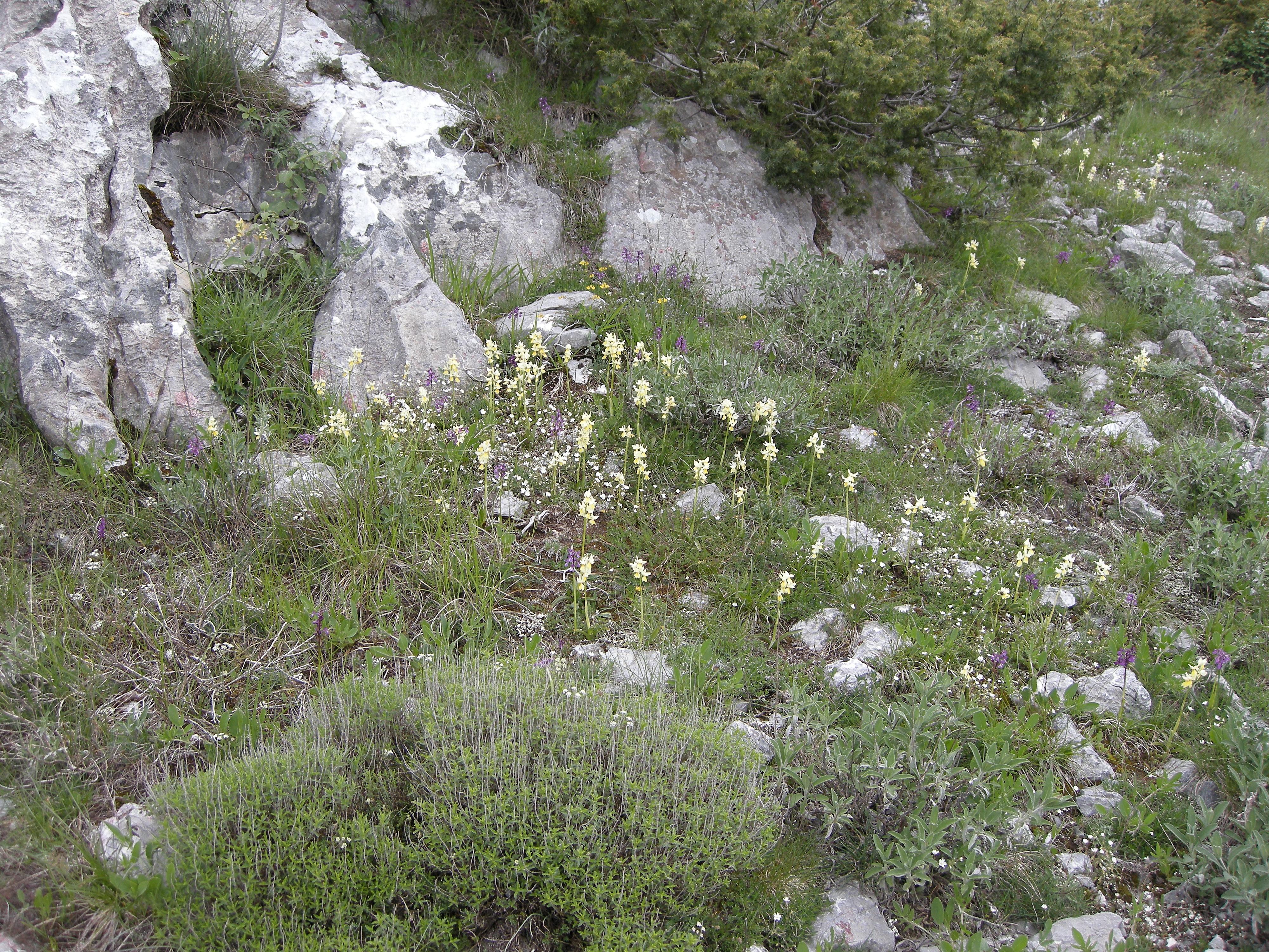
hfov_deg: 52.6
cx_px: 634
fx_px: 1283
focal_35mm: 35
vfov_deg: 40.7
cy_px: 476
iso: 64
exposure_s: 1/127
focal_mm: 7.5
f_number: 3.8
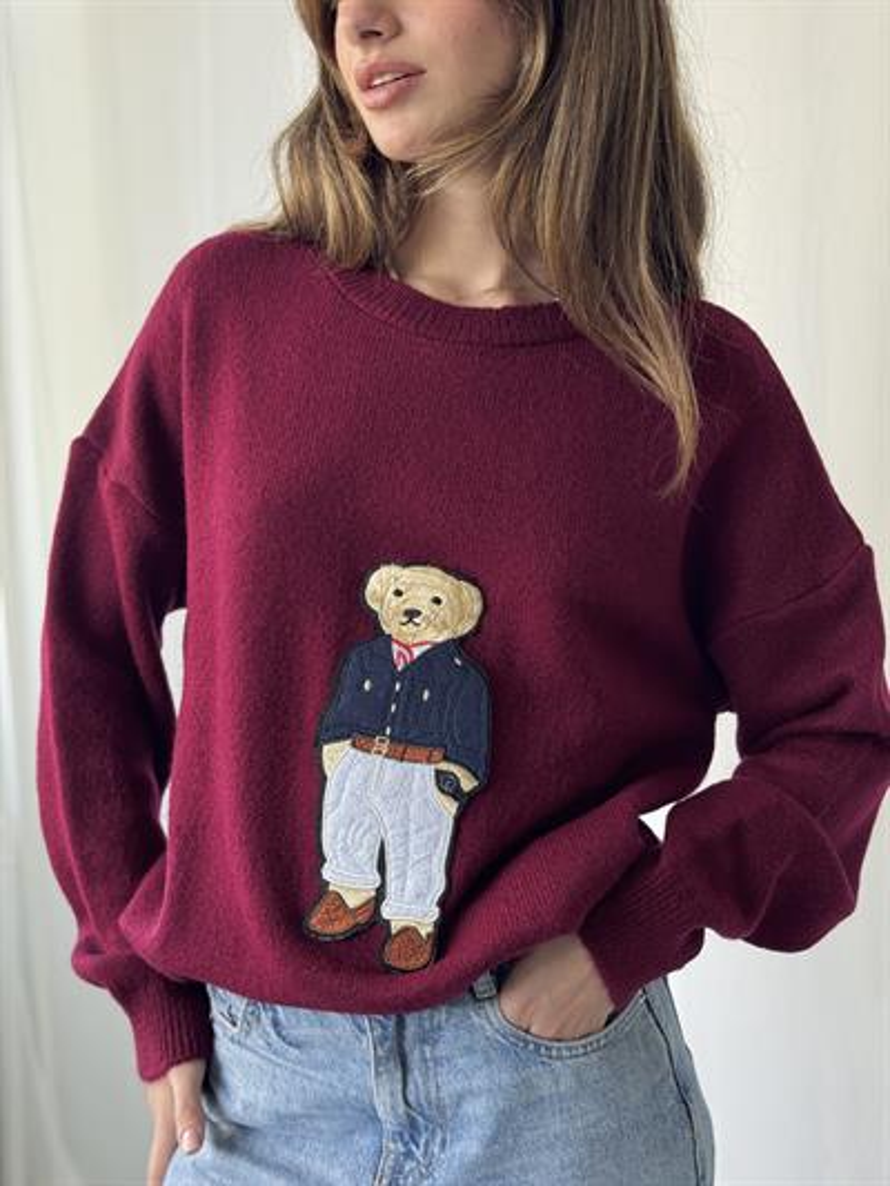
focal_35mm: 48
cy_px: 593
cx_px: 445
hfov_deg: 30.3
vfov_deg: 39.6
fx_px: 1645
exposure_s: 1/91
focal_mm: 6.76
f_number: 1.78
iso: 100
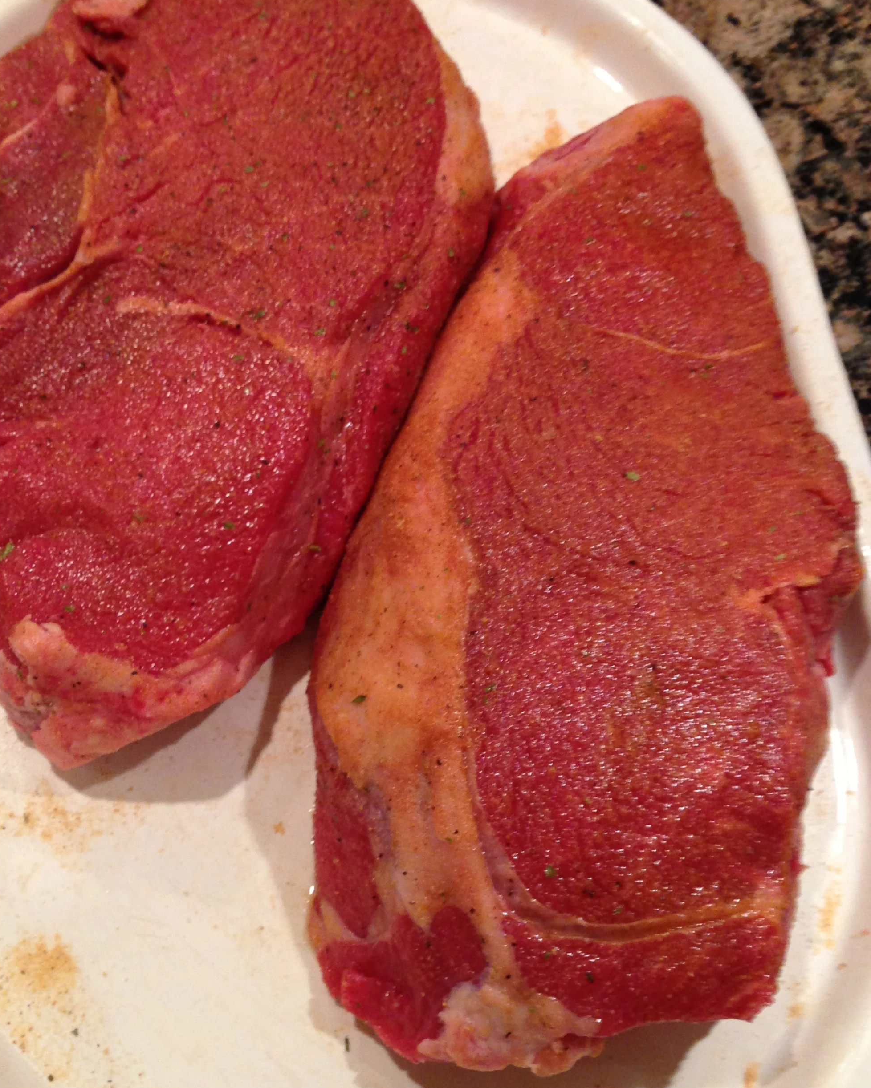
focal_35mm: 43
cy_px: 524
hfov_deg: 34.7
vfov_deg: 42.9
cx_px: 333
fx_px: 1386
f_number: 2.4
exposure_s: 1/20
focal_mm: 4.13
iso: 125
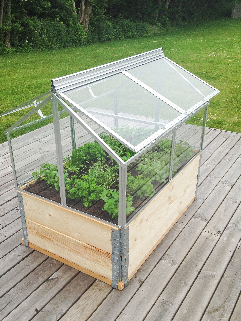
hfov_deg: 36.8
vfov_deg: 47.8
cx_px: 113
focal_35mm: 39
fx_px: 362
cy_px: 177
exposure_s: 1/552
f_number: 2.4
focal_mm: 4.28
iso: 50
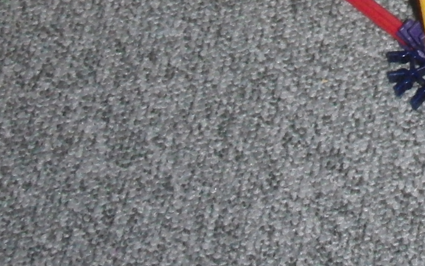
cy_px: -186
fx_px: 1552
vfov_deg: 9.4
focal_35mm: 134
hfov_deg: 14.8
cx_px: 582
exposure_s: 1/40
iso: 400
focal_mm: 6.66
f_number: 3.9
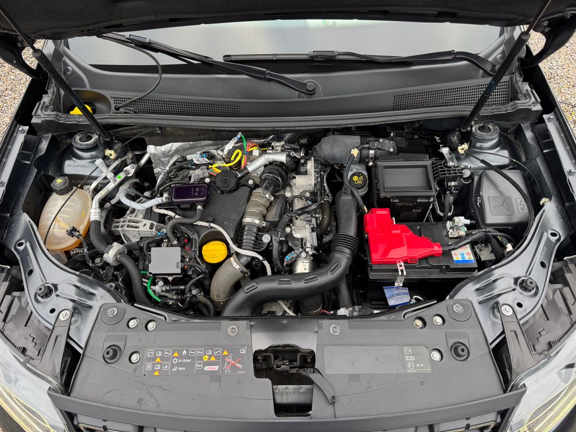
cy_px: 216
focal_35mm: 24
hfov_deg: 71.6
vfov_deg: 56.8
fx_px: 399
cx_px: 288
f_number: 1.78
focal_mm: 6.76
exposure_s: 1/121
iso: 160
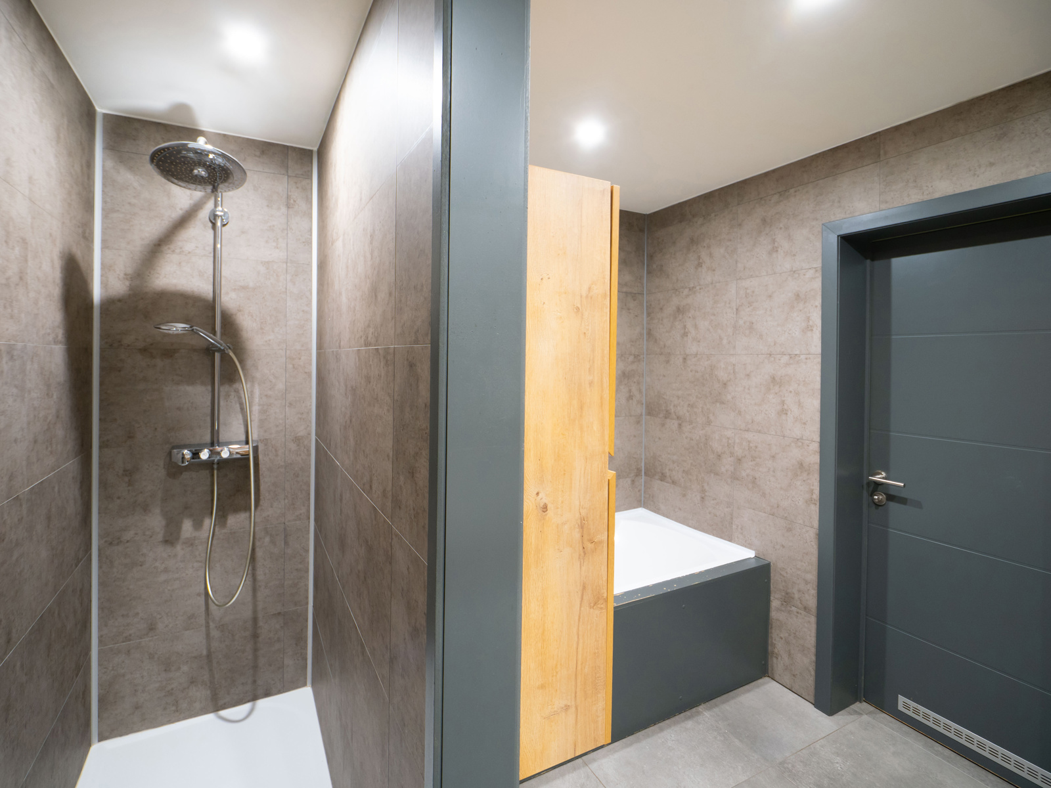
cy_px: 394
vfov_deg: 78.1
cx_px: 526
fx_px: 486
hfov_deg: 94.5
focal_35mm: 16
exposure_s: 1/8
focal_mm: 8
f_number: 4
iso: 500
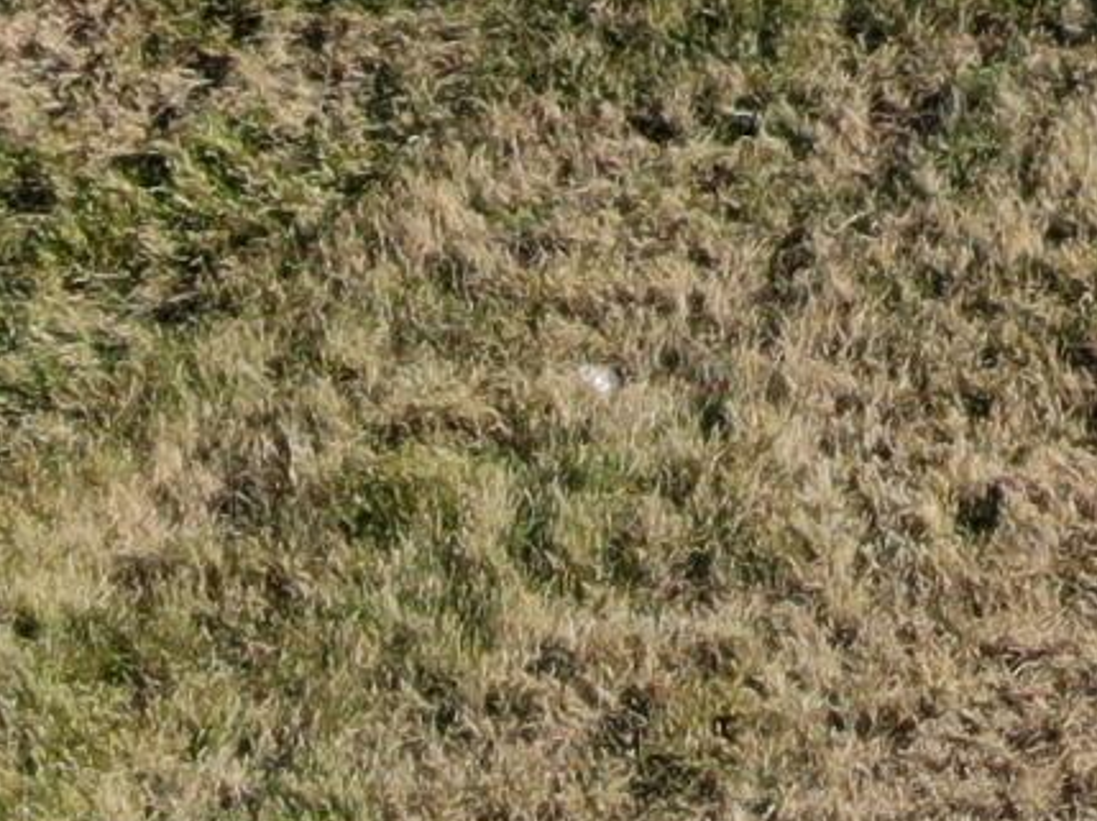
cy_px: -1839
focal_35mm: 168
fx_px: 5320
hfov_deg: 10.4
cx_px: 2521
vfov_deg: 7.5
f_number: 2.8
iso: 100
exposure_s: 1/752
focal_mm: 4.5
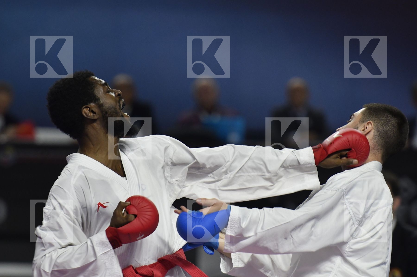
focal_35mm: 420
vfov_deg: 3.3
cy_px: 138
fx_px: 4862
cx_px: 208
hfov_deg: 4.9
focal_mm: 280
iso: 1250
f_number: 4
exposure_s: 1/800
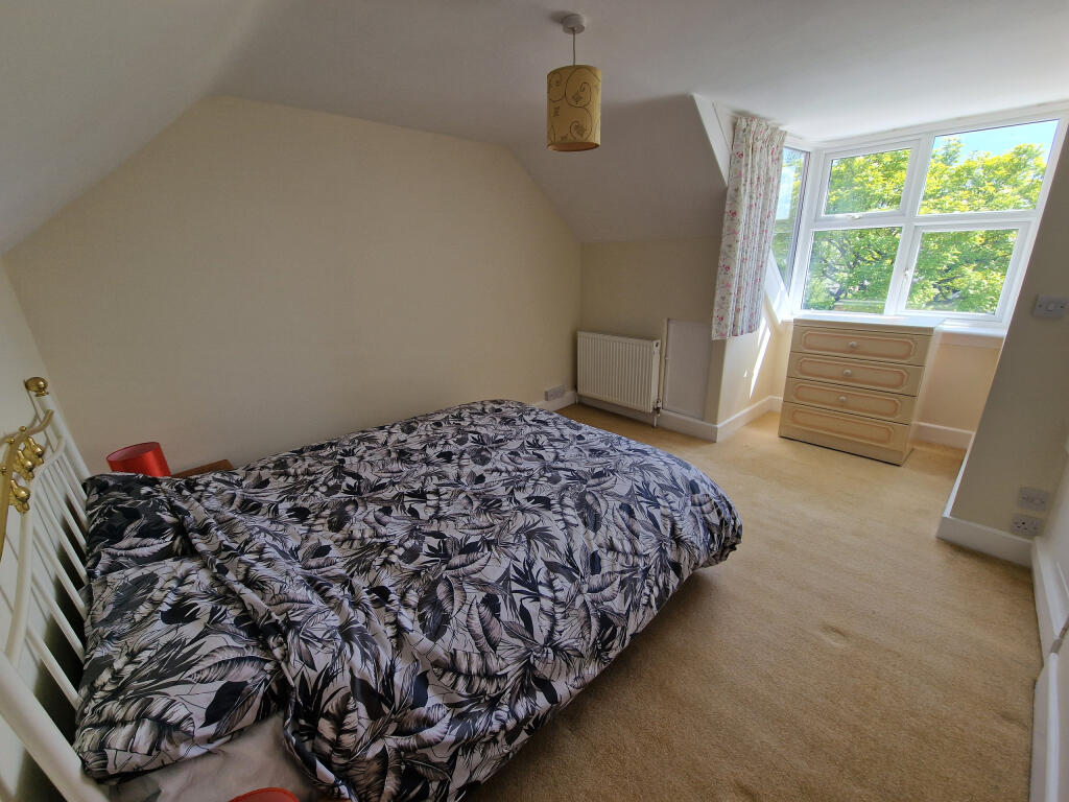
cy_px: 401
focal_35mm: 13
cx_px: 534
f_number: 2.2
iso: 50
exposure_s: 1/152
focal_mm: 2.2
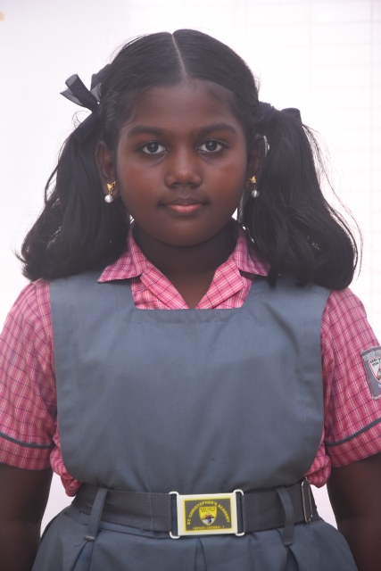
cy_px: 286
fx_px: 2499
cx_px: 190
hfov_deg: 8.7
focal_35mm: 158
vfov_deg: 13.0
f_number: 6.3
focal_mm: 105
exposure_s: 1/125
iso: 1000
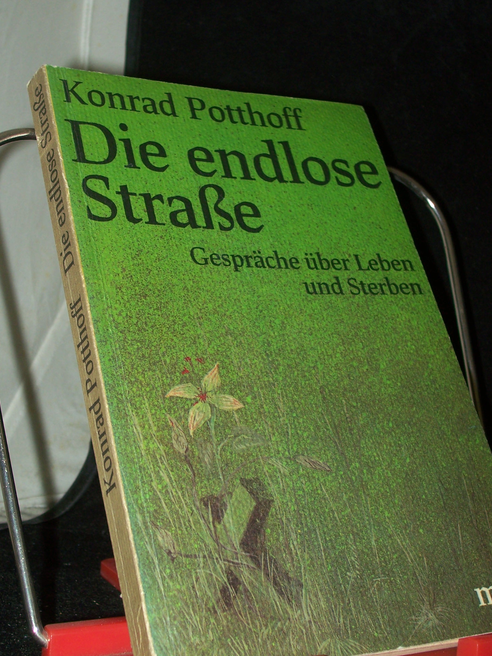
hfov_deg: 23.3
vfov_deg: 30.7
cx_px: 226
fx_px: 1194
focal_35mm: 63
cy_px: 346
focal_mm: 8.7
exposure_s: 1/80
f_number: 3.2
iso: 80
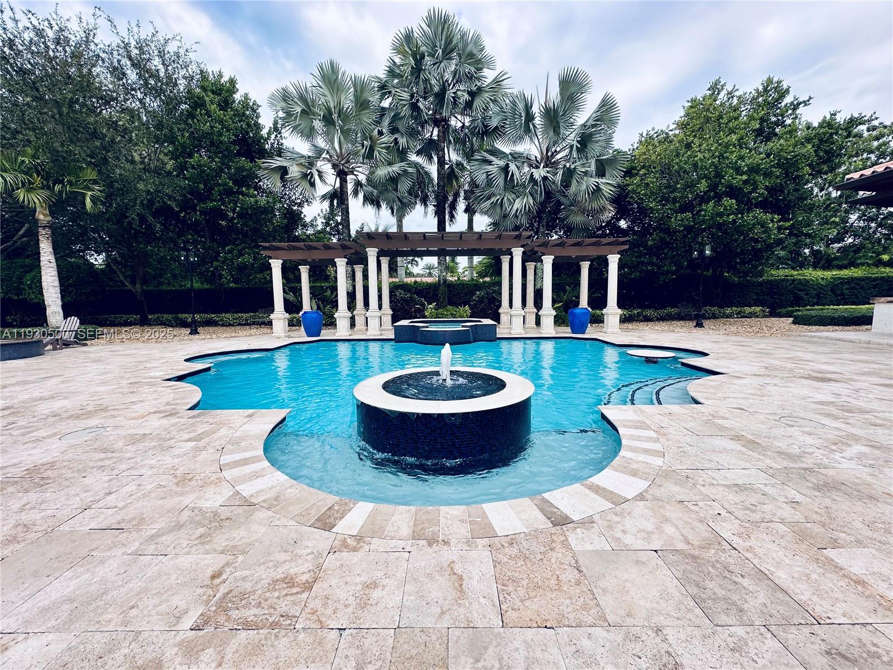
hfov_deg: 102.1
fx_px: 361
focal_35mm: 14
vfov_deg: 85.7
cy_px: 335
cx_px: 446
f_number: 2.2
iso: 40
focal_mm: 2.22
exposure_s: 1/157
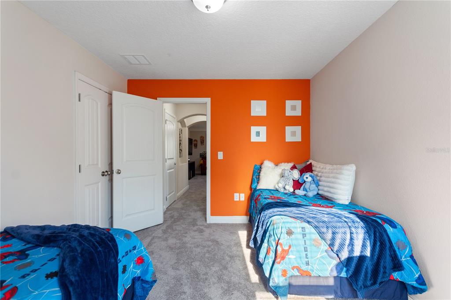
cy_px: 150
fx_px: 188
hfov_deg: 100.4
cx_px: 226
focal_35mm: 15
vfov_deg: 77.3
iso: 400
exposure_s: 1/60
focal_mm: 10
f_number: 4.5
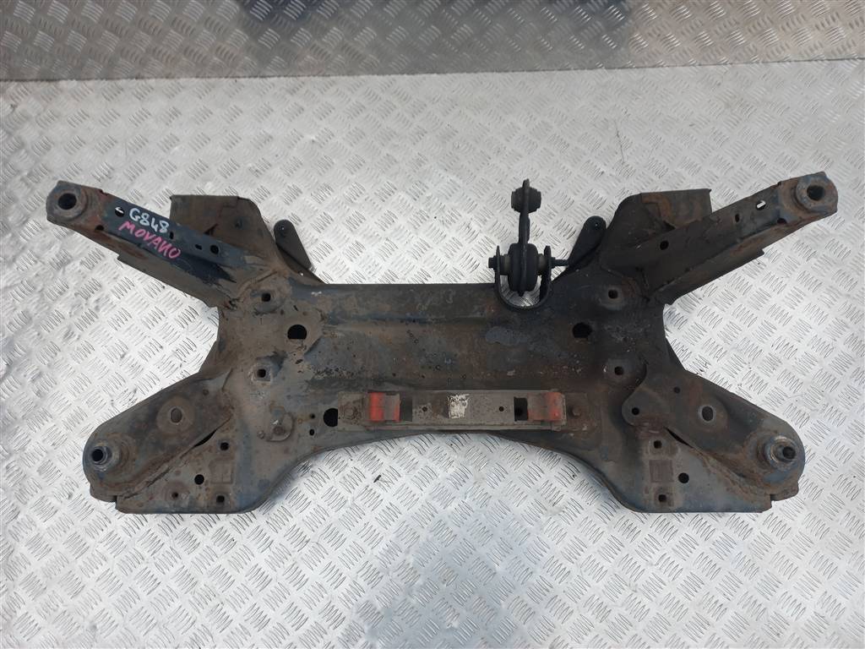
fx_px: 625
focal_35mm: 25
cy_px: 324
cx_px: 432
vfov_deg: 54.9
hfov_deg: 69.4
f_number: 1.8
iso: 32
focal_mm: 4.6
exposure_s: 1/50
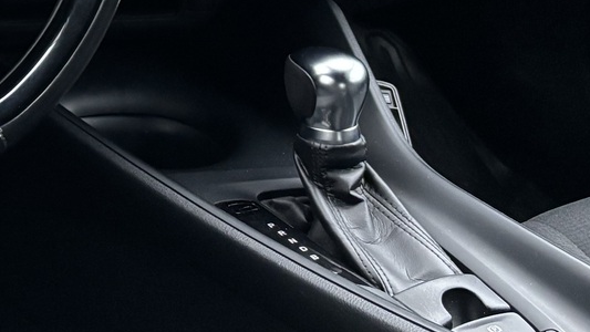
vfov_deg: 13.6
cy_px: -131
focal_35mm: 85
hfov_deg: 23.2
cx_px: -89
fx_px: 1330
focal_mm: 5.96
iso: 500
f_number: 1.6
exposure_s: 1/57
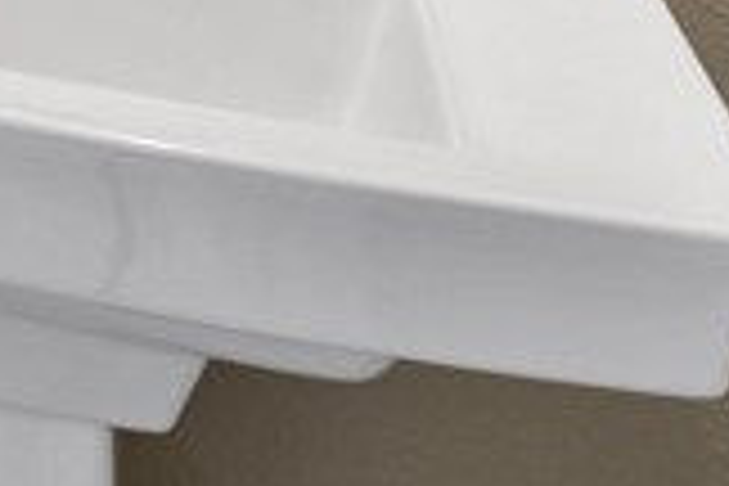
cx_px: -1352
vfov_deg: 10.7
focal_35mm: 107
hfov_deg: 11.9
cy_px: -724
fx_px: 2167
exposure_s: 1.3
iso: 640
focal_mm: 16
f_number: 9
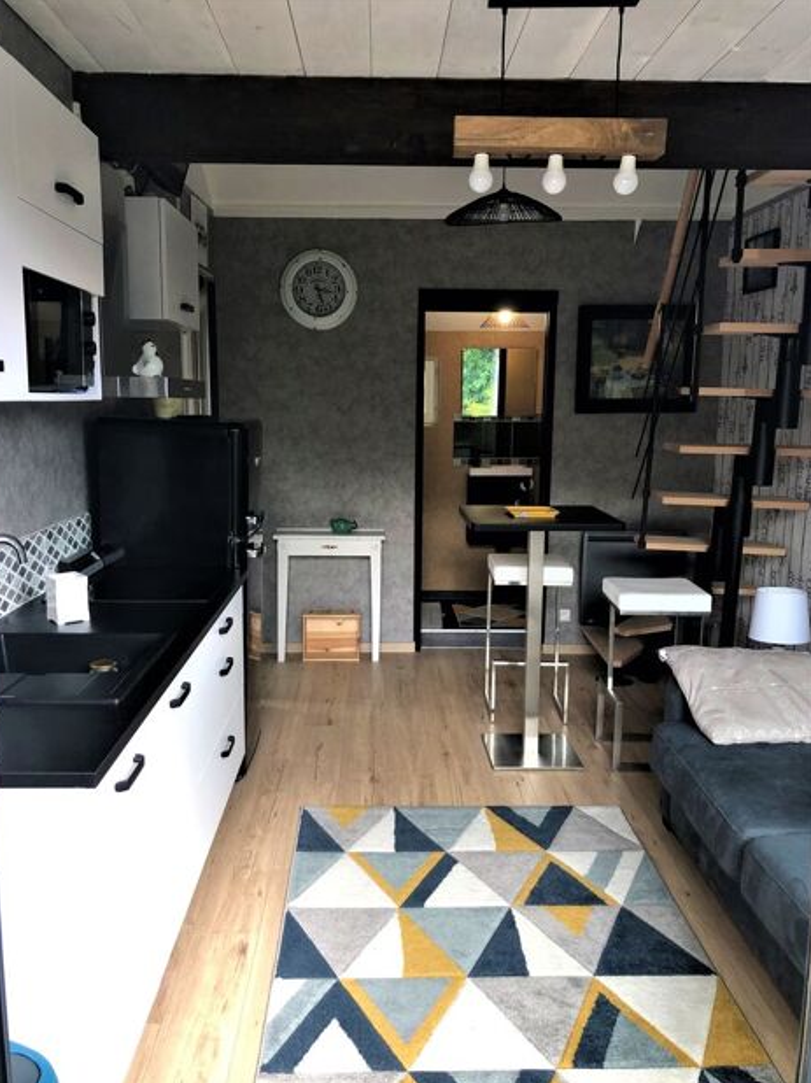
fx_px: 907
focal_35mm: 29
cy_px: 557
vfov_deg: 61.7
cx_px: 396
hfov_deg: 48.2
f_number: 1.8
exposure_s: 1/50
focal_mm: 3.99
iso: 25
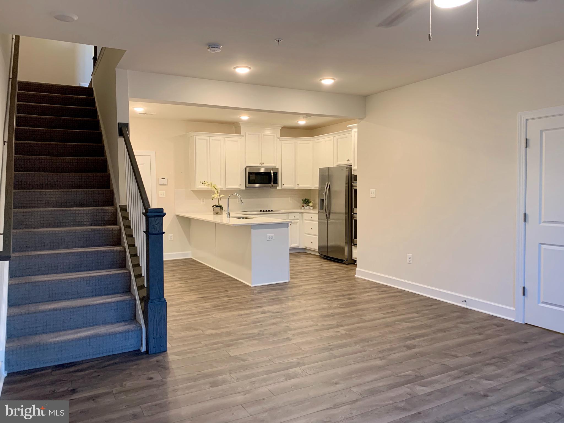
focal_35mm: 26
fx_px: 424
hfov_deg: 67.3
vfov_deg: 53.1
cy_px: 212
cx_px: 282
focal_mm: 4.25
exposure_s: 1/60
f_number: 1.8
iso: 160
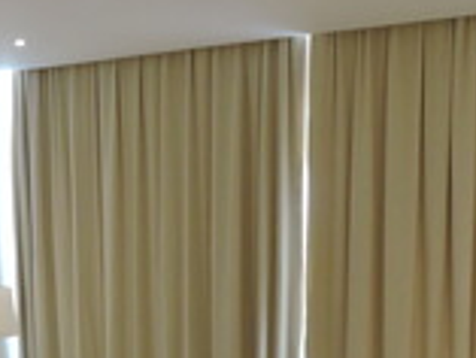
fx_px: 963
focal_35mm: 70
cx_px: 62
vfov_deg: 20.0
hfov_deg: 26.9
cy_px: 405
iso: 400
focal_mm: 4.3
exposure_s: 1/25
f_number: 3.3
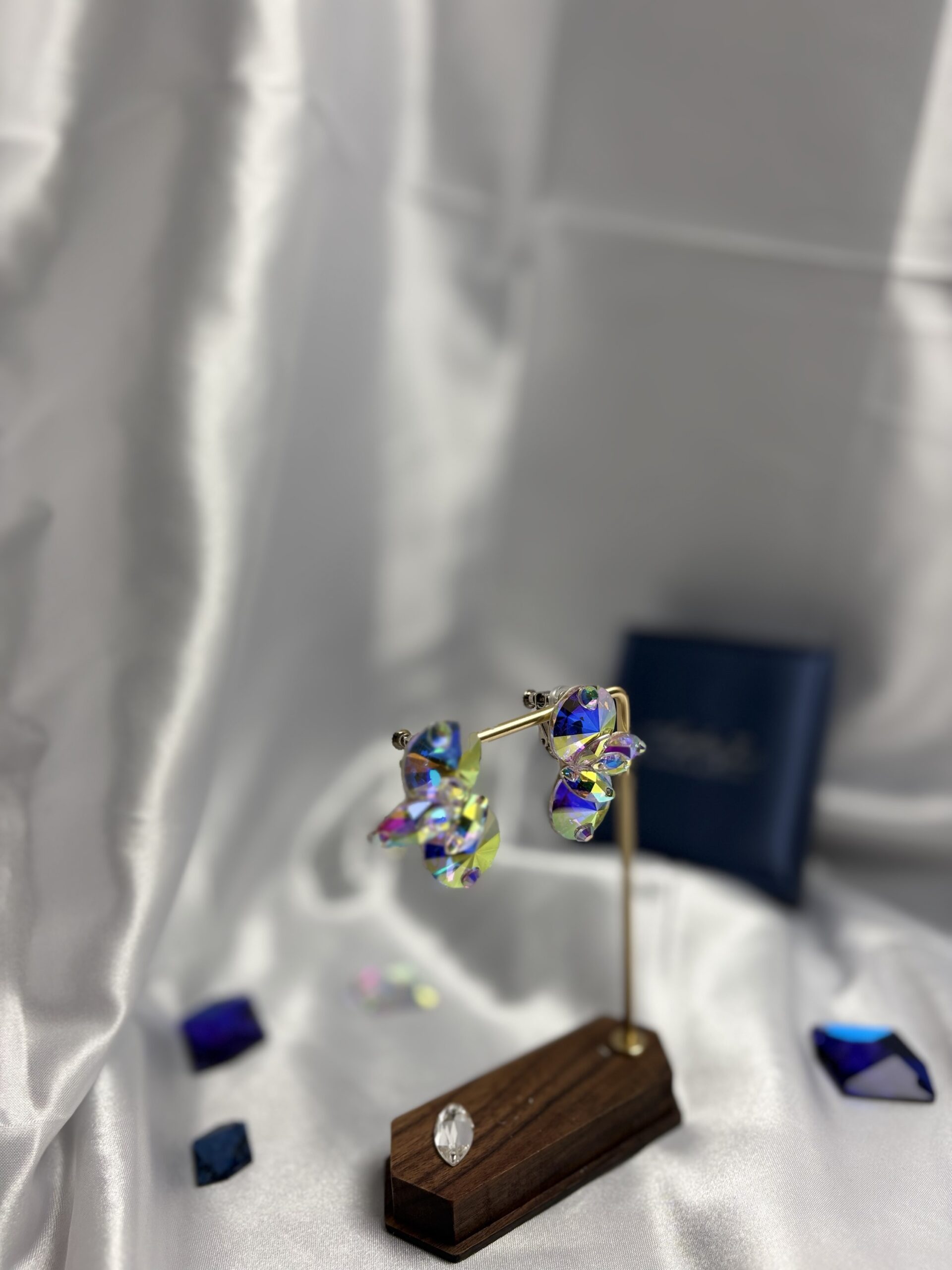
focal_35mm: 26
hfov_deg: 53.1
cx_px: 476
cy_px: 635
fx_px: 953
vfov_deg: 67.3
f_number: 1.6
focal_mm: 5.96
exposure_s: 1/314
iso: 50
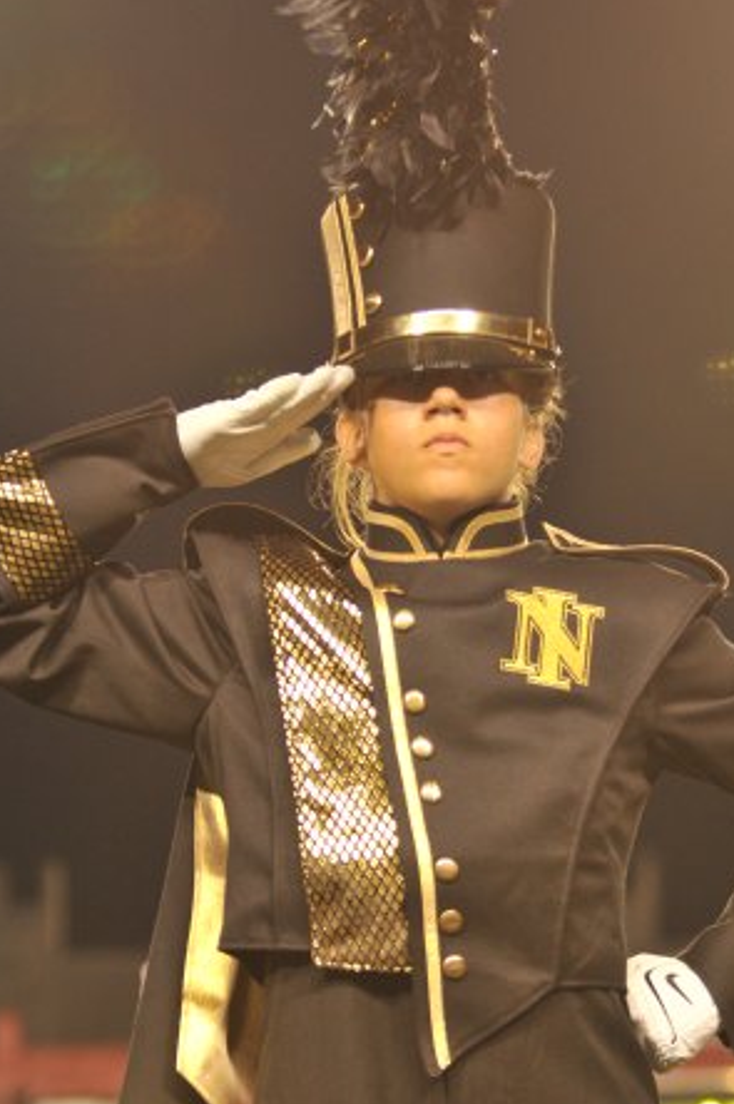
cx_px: 486
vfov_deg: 14.4
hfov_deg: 9.6
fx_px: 4353
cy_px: 696
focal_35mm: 142
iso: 450
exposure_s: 1/60
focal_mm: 70
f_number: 2.8
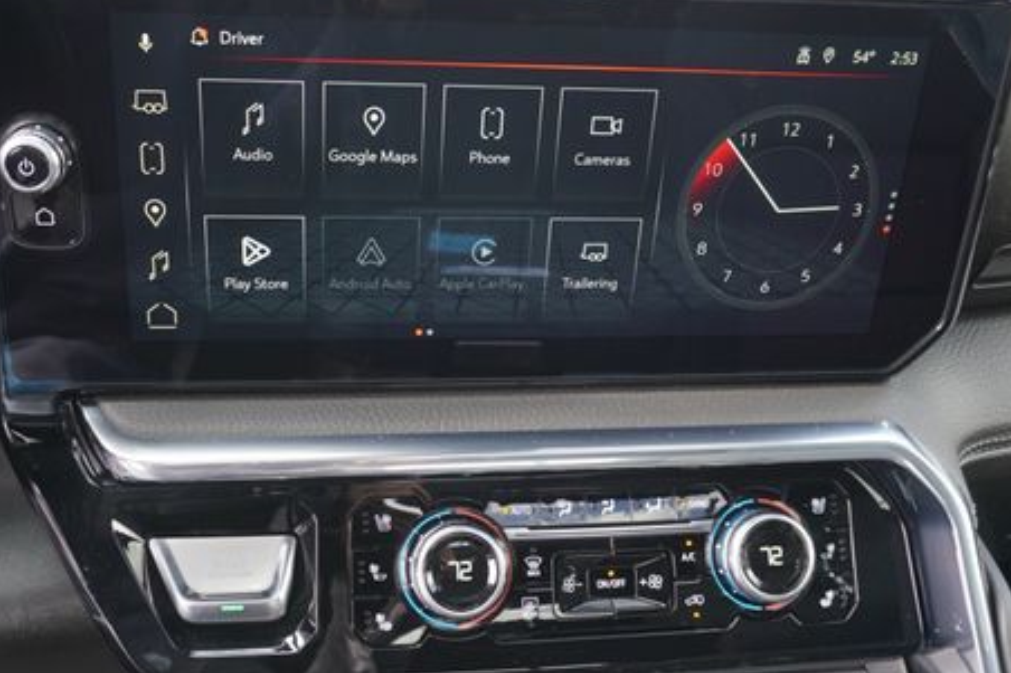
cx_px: 423
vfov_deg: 38.8
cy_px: 313
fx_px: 954
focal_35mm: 34
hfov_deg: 55.5
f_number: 4
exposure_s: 1/60
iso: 500
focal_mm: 16
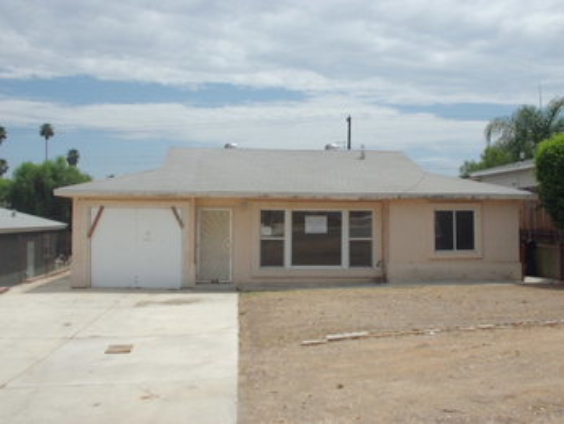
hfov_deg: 48.9
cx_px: 282
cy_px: 212
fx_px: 620
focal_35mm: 38
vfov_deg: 37.8
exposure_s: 1/160
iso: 64
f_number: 9.8
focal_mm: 6.9
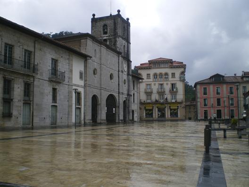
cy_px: 94
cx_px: 124
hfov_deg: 49.0
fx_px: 273
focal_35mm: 38
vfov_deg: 37.7
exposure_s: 1/200
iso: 64
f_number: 3.1
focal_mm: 6.3
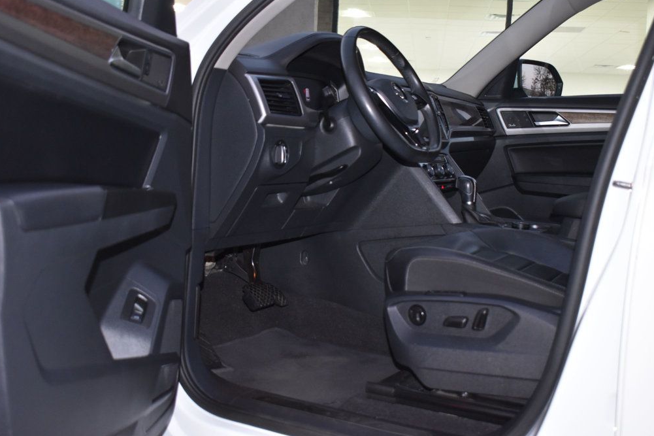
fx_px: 808
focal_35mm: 45
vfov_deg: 30.2
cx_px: 327
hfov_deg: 44.0
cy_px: 214
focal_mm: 29
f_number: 4.2
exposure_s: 1/60
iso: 1600
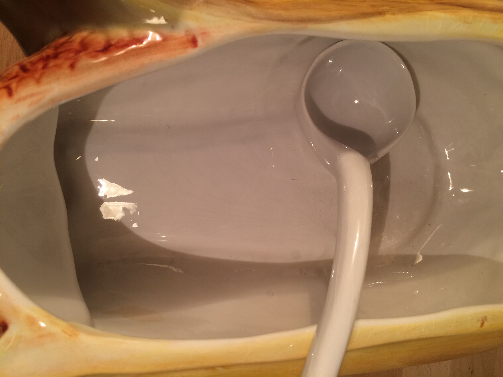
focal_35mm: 29
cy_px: 188
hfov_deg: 61.7
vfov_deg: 48.2
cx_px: 252
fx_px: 421
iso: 40
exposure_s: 1/33
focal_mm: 4.15
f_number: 2.2
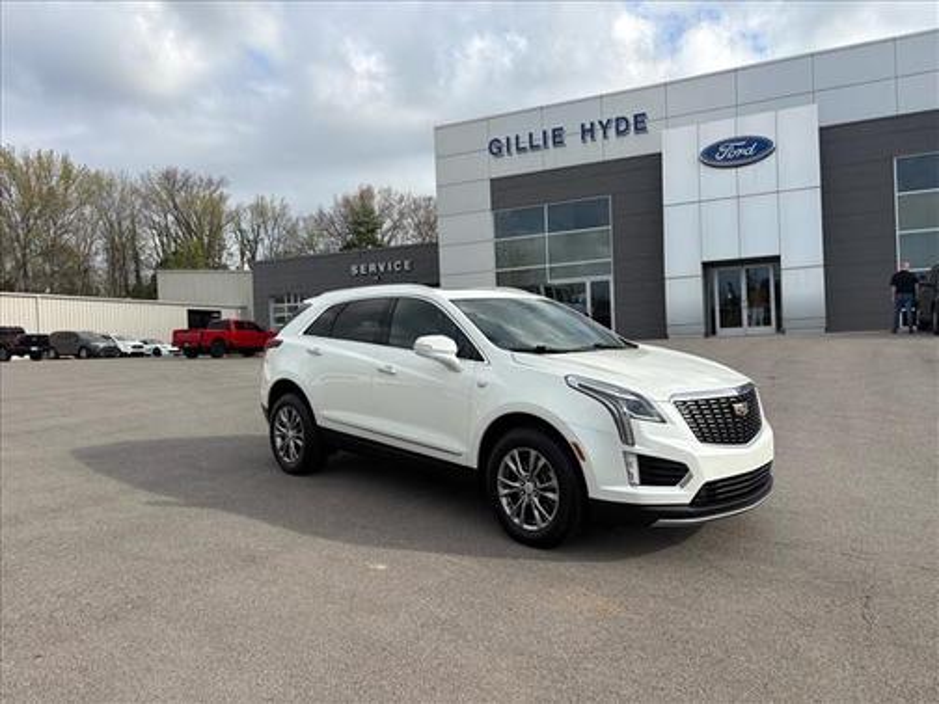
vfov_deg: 53.1
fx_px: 705
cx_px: 470
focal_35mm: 26
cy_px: 352
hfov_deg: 67.3
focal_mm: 5.96
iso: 50
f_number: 1.6
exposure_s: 1/2747
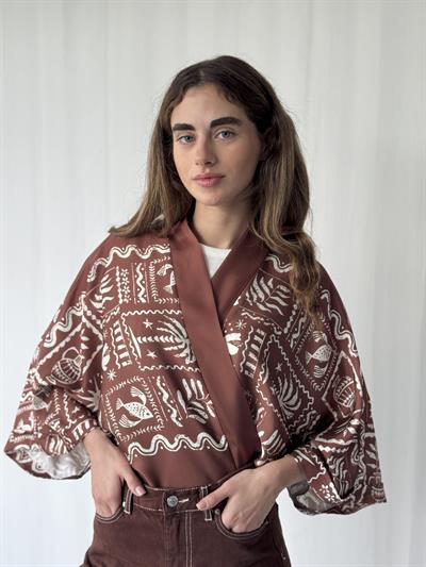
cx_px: 213
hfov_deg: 30.3
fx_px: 787
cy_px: 284
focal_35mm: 48
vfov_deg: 39.6
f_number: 1.78
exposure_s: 1/121
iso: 50
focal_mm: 6.76
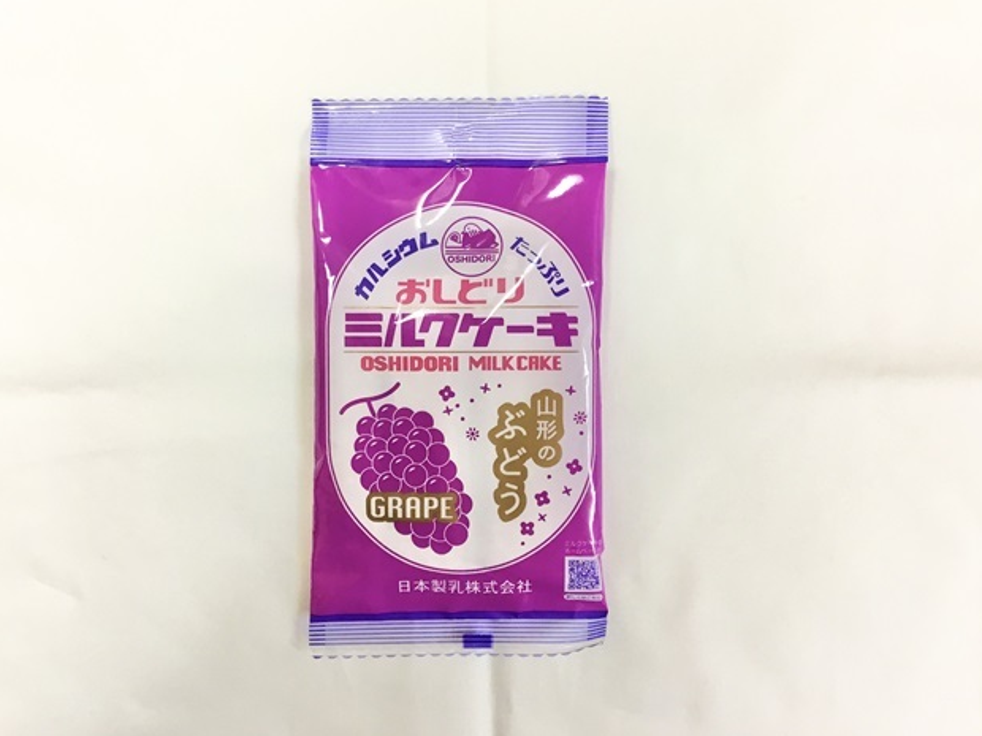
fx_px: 908
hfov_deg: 56.8
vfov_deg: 44.2
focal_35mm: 32
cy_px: 362
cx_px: 497
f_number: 2.4
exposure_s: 1/33
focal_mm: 3.3
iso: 80
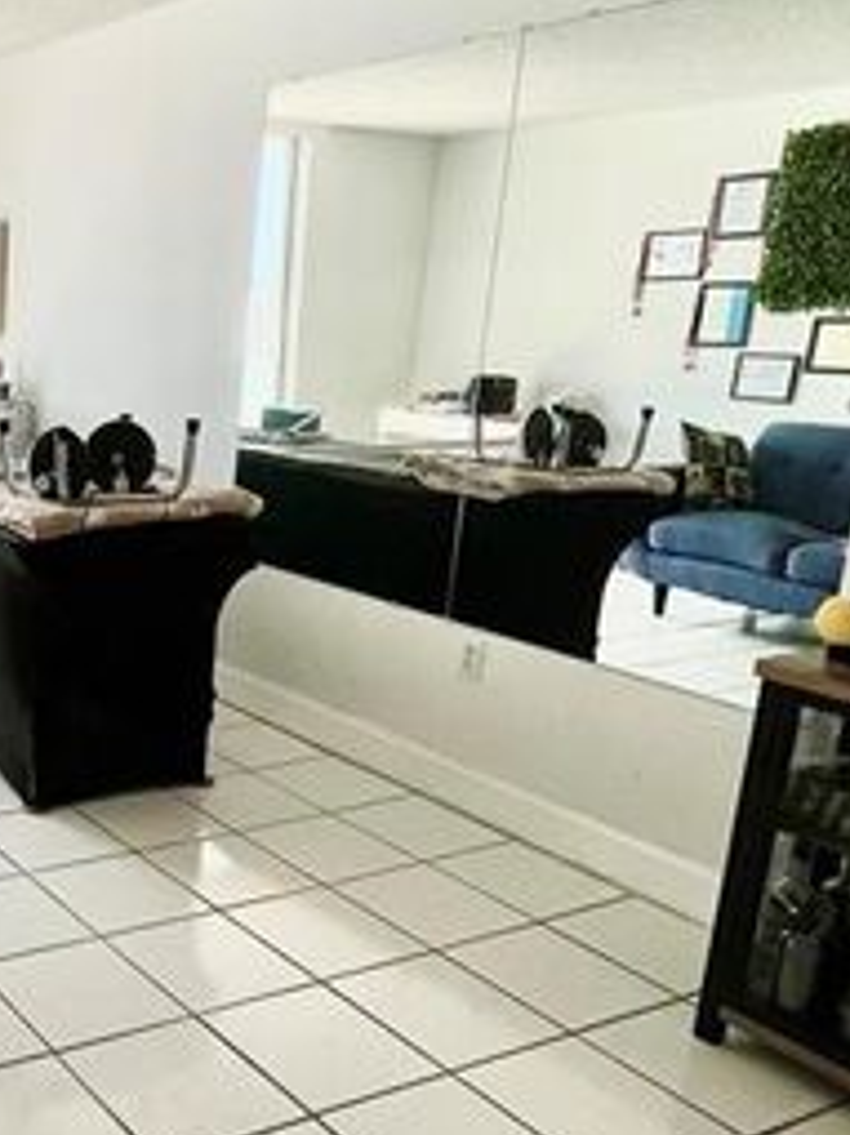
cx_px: -169
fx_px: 1114
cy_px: 581
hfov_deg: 33.8
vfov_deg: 54.0
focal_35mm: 34
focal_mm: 1.57
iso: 32
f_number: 1.8
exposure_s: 1/445
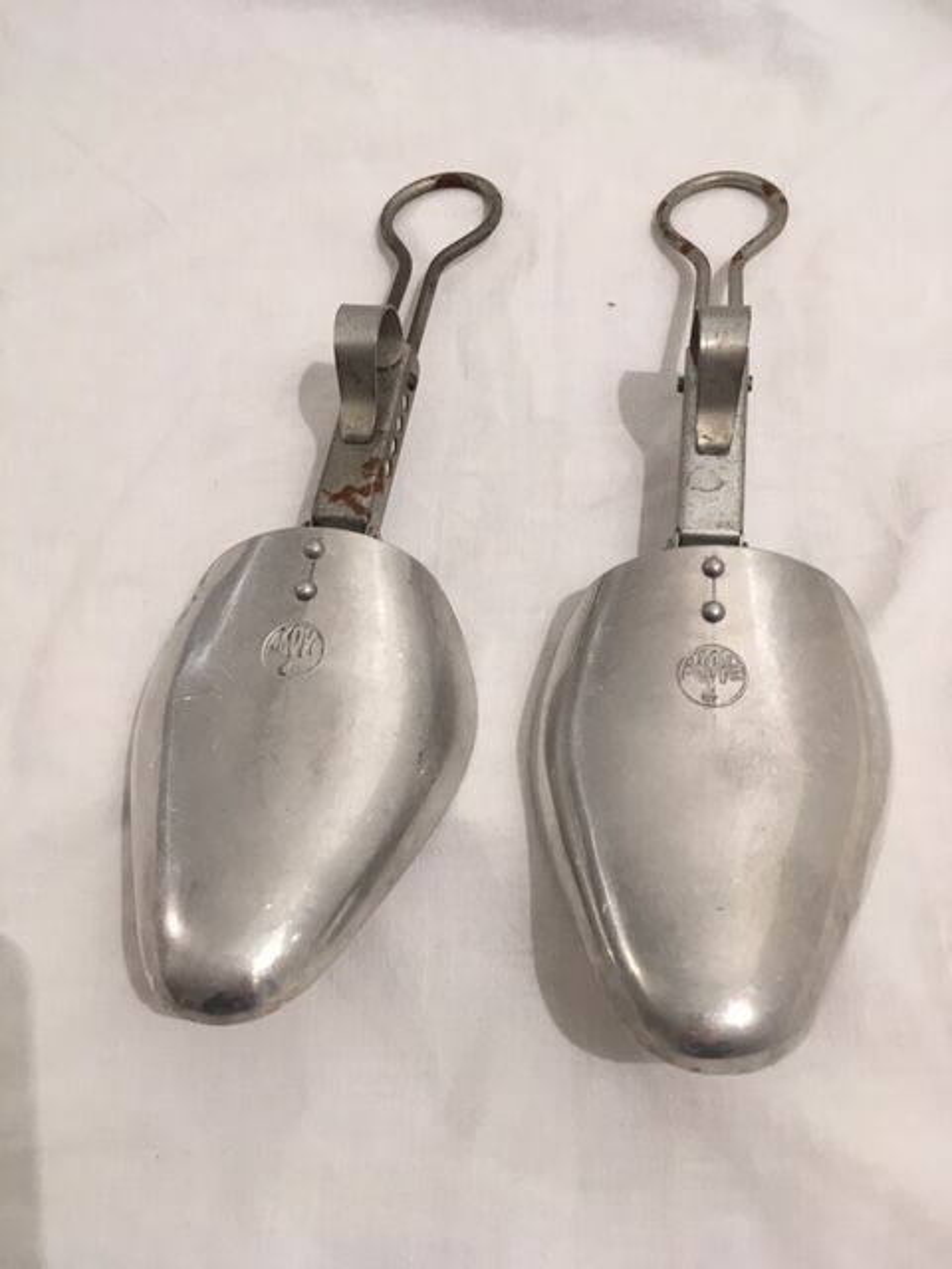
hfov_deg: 48.2
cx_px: 476
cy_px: 634
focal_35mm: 29
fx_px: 1063
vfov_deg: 61.7
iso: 80
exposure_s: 1/33
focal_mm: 4.15
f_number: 2.2
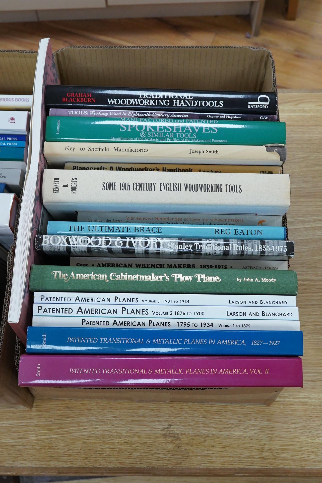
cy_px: 242
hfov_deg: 29.2
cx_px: 160
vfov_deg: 42.7
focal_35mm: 46
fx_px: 617
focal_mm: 30
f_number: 14
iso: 2500
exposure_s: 1/100
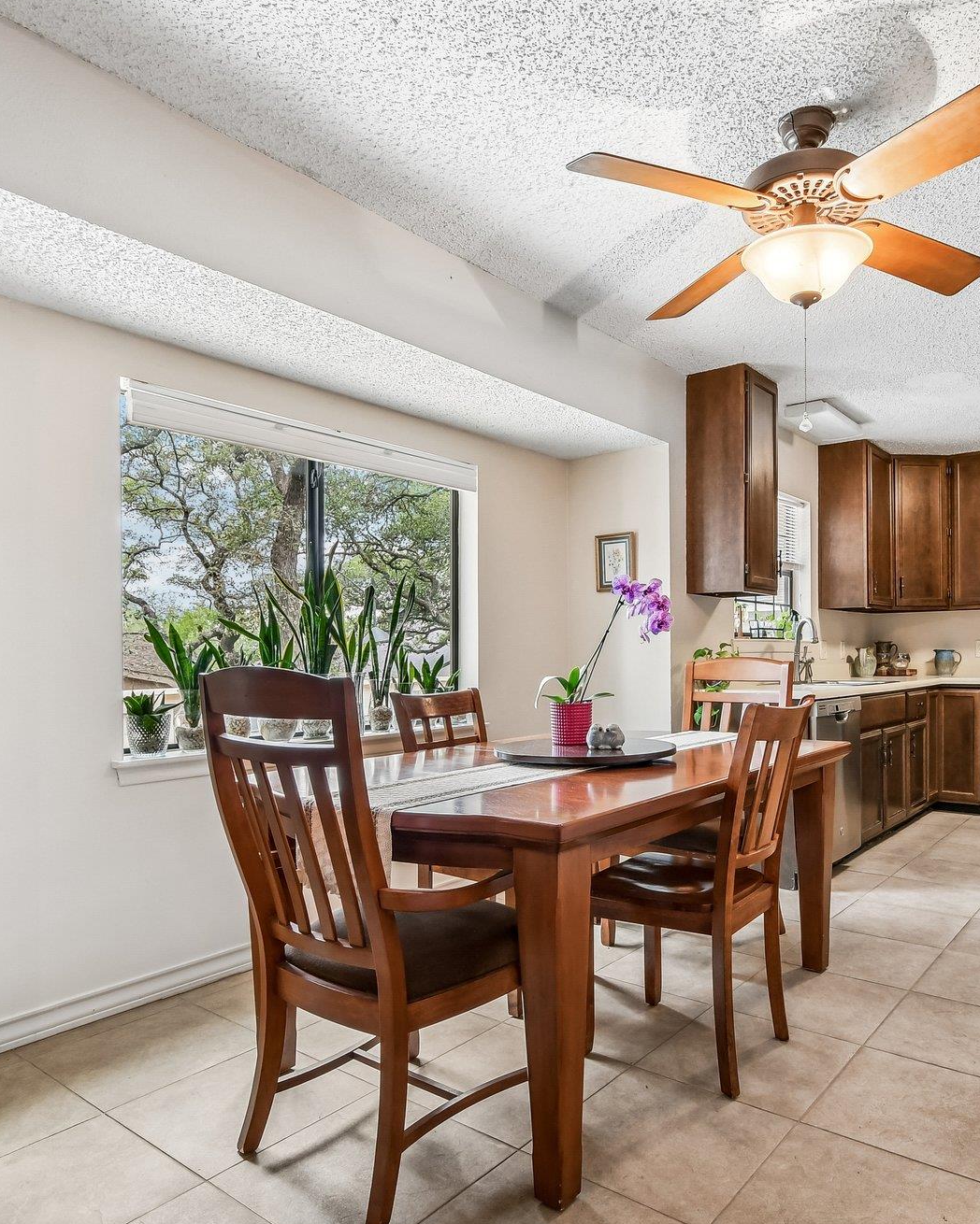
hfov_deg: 62.5
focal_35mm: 22
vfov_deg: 75.0
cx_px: 594
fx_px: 798
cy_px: 599
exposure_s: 1/20
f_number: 8
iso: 400
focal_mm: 10
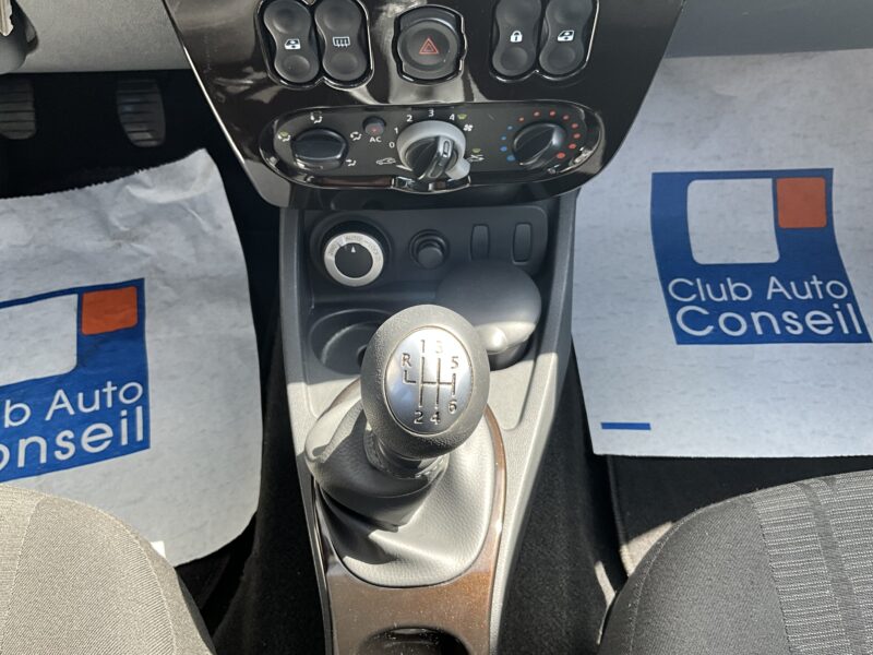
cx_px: 436
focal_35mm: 29
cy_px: 328
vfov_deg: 48.2
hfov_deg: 61.7
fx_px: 731
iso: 32
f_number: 1.8
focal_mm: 3
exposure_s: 1/122
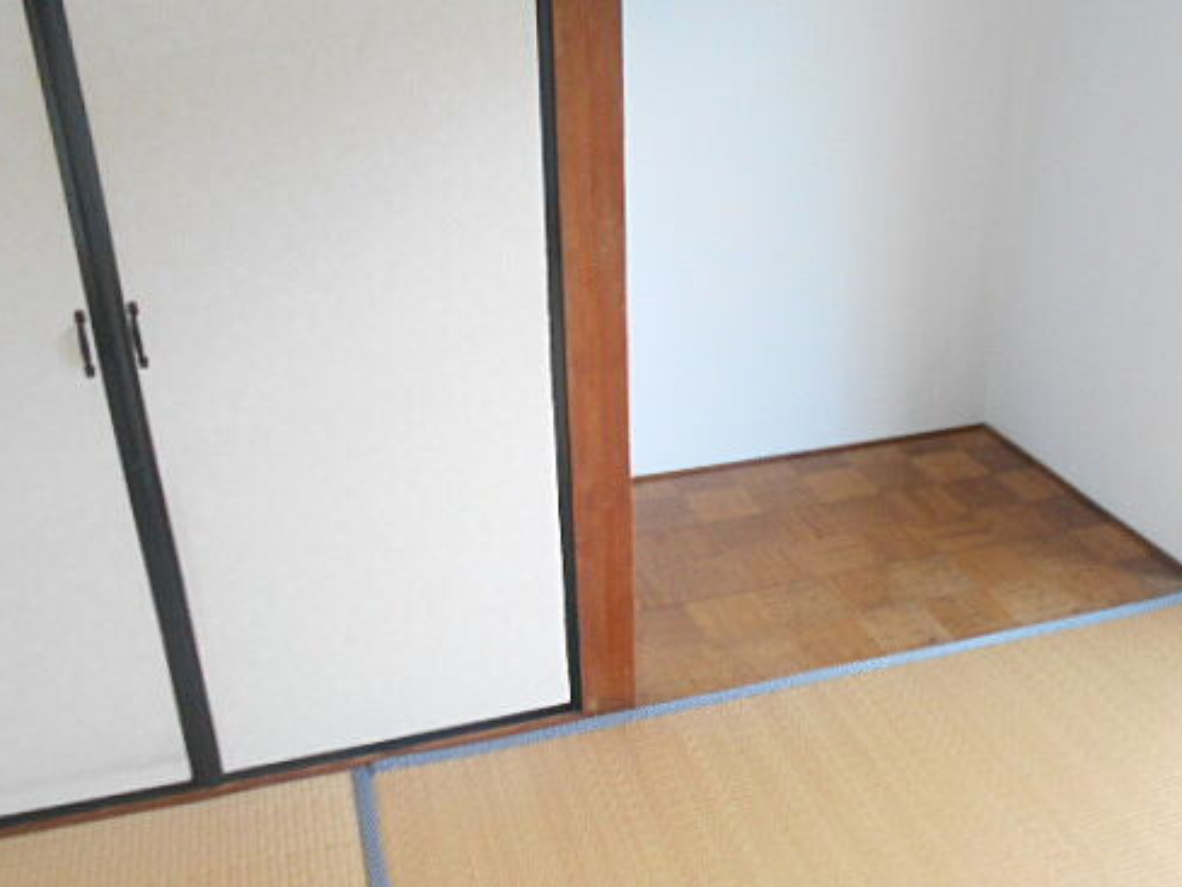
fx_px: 1161
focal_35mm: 34
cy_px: 483
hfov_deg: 53.8
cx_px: 674
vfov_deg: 41.8
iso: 400
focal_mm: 4.6
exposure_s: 1/20
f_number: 3.2
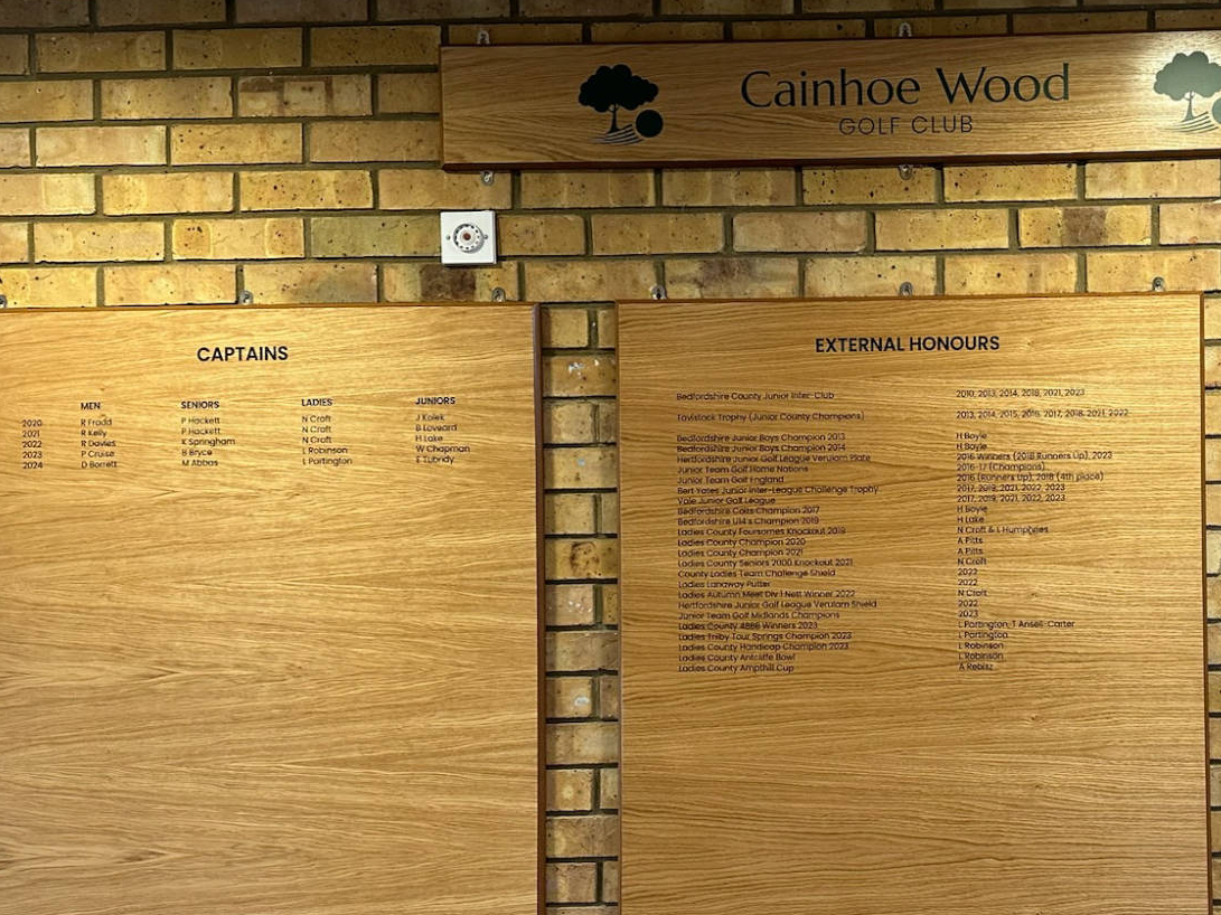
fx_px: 1552
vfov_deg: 32.9
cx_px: 919
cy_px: 493
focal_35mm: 44
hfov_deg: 41.6
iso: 125
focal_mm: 6.86
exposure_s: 1/50
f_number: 1.78
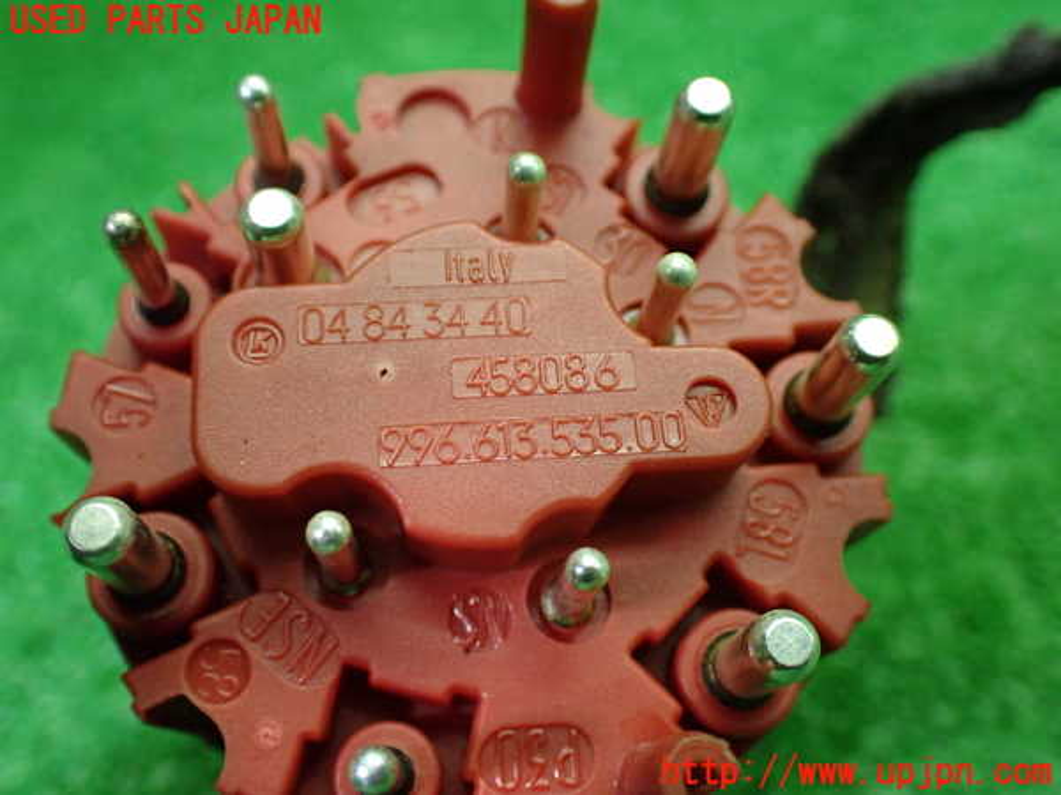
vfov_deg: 39.7
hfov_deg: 51.4
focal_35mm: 36
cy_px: 398
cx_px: 530
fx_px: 1103
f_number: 2.5
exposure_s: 1/160
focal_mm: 6.37
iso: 800
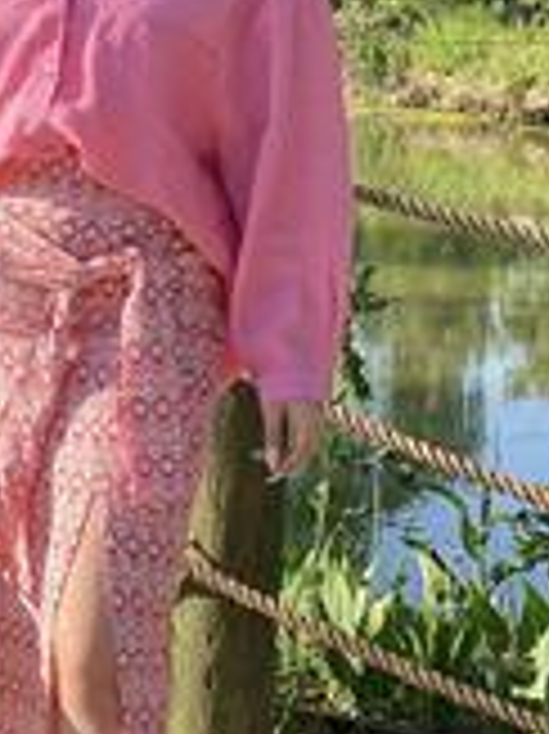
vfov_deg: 14.9
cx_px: 58
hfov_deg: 11.2
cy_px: 322
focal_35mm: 132
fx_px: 2795
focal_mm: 6
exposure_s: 1/500
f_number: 2
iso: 20
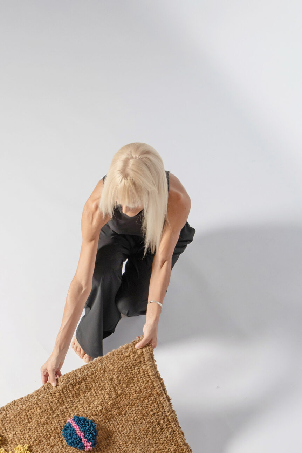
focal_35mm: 99
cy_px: 421
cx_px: 13
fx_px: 1246
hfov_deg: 13.7
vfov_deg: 20.1
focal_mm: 50
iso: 400
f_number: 8
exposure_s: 1/160
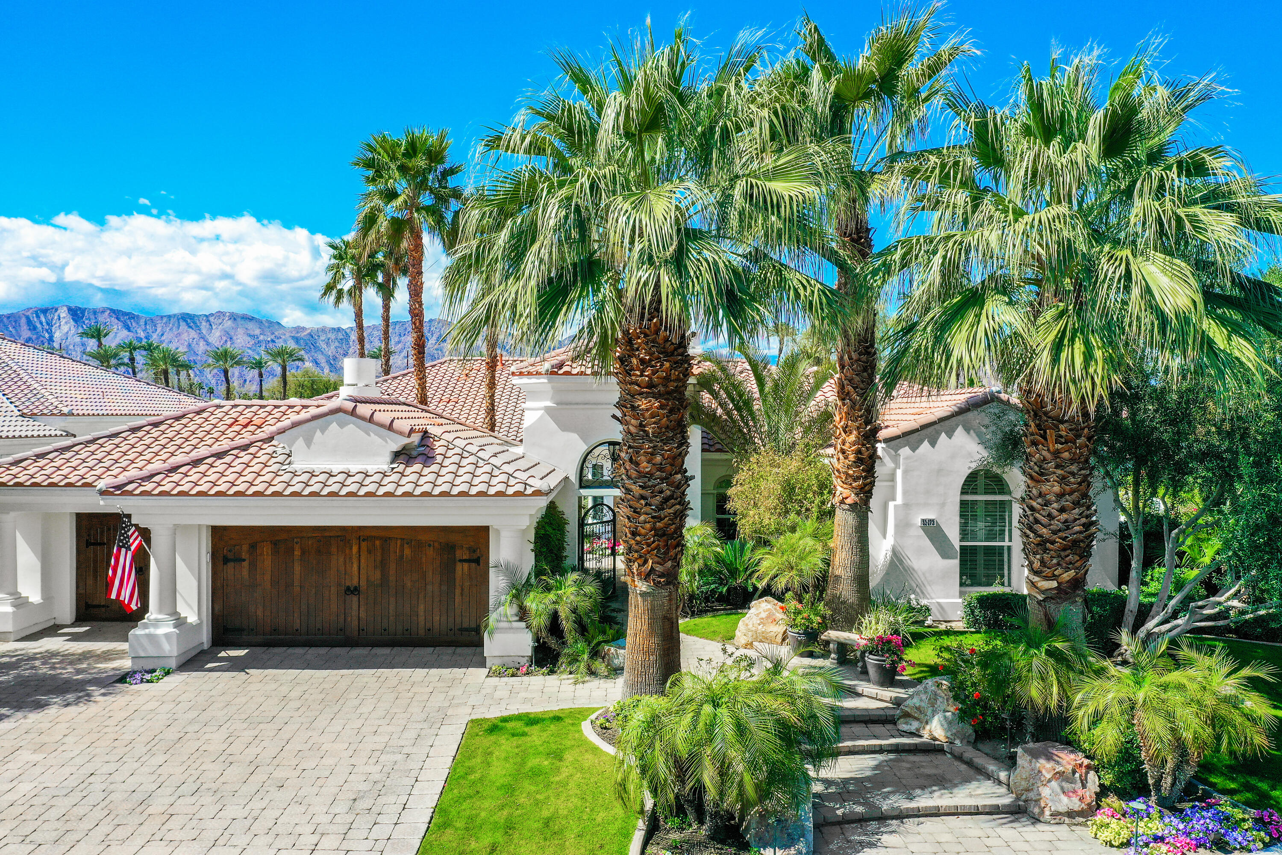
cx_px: 641
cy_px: 428
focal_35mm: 28
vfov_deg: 46.4
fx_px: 997
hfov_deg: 65.5
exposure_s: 1/500
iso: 100
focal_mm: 10.26
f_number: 5.6
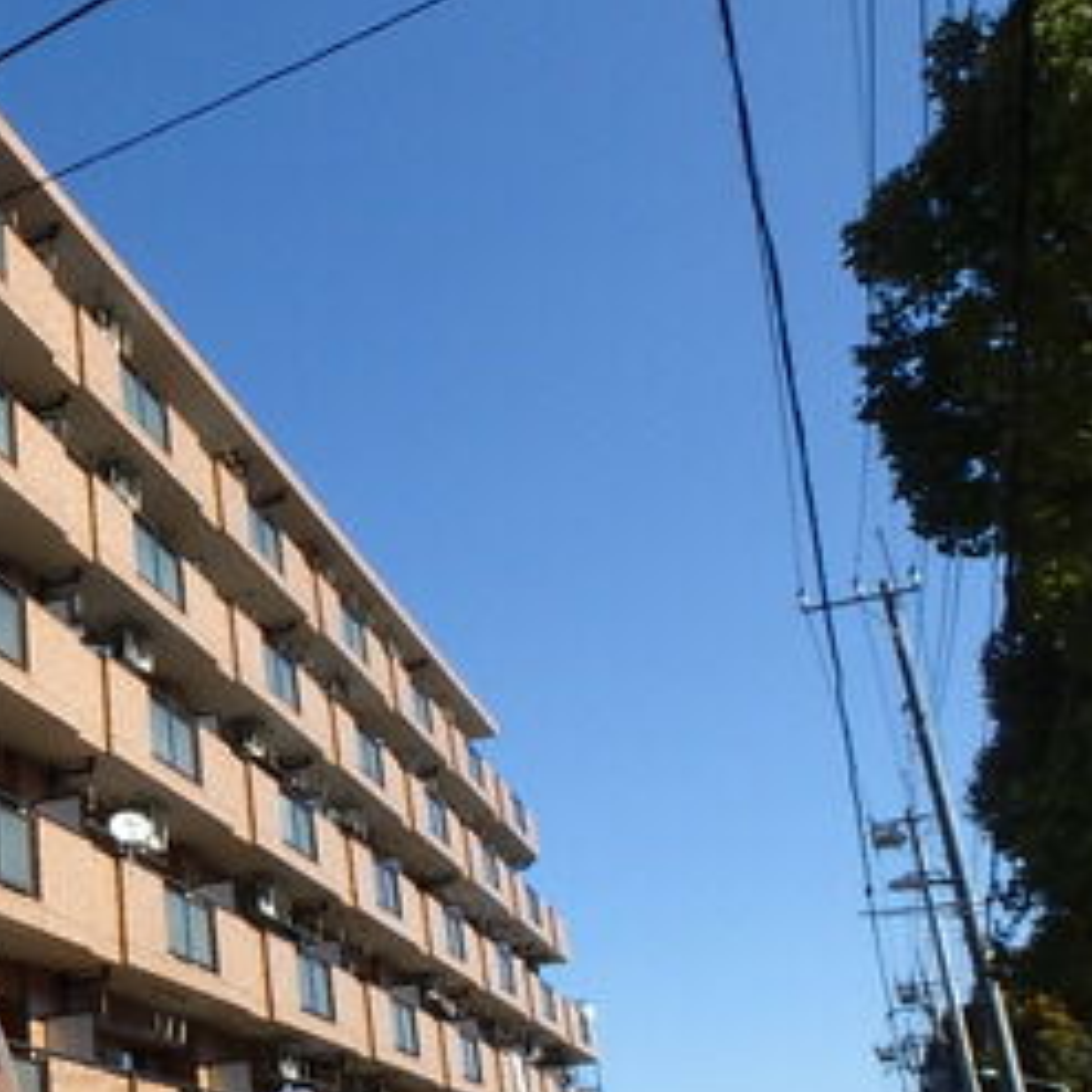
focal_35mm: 45
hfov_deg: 32.8
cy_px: 663
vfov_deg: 37.4
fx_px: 1606
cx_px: -115
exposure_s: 1/400
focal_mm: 3.7
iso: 125
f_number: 6
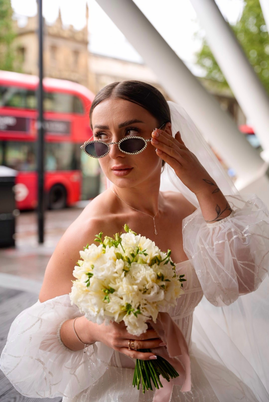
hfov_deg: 27.5
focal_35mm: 49
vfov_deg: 40.2
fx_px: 549
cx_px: 134
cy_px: 201
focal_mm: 49.1
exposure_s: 1/160
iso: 160
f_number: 3.2
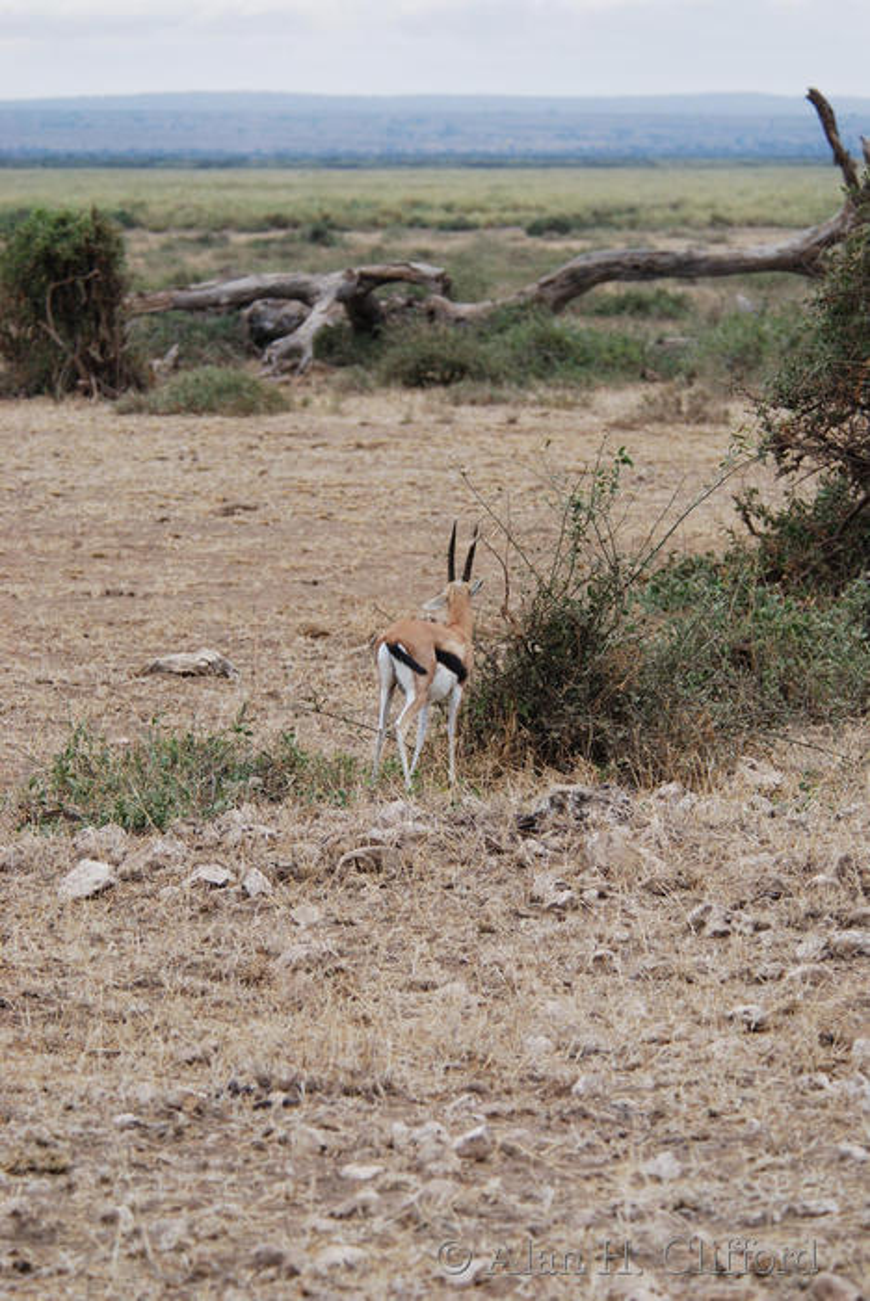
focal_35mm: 202
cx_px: 435
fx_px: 7326
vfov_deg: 10.2
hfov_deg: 6.8
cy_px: 650
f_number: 5
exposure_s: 1/100
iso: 140
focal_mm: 135
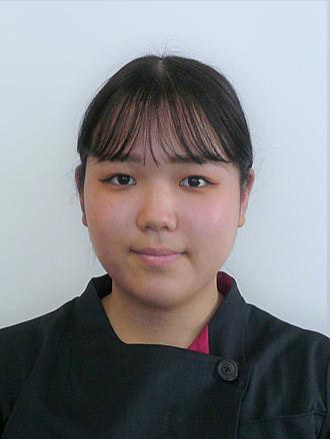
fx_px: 623
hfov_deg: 29.7
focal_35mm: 49
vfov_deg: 38.9
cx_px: 165
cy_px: 220
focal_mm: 8.1
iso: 100
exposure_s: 1/30
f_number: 3.6
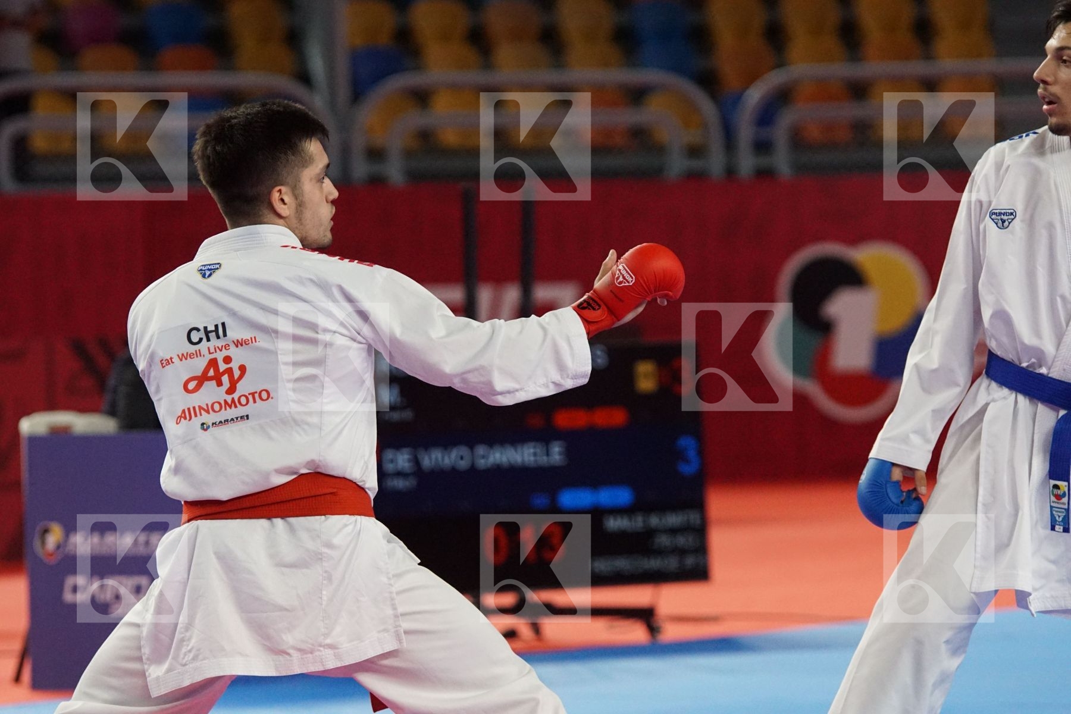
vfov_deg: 6.5
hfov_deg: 9.8
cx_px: 536
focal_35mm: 210
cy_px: 357
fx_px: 6247
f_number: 3.2
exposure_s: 1/2000
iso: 3200
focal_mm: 140
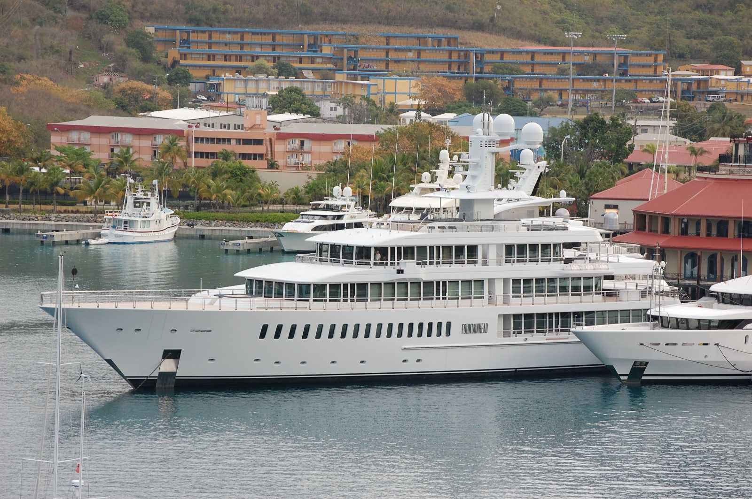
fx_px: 3443
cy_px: 250
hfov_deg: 12.5
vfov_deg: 8.3
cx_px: 376
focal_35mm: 165
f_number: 9
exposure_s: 1/160
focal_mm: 110
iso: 400
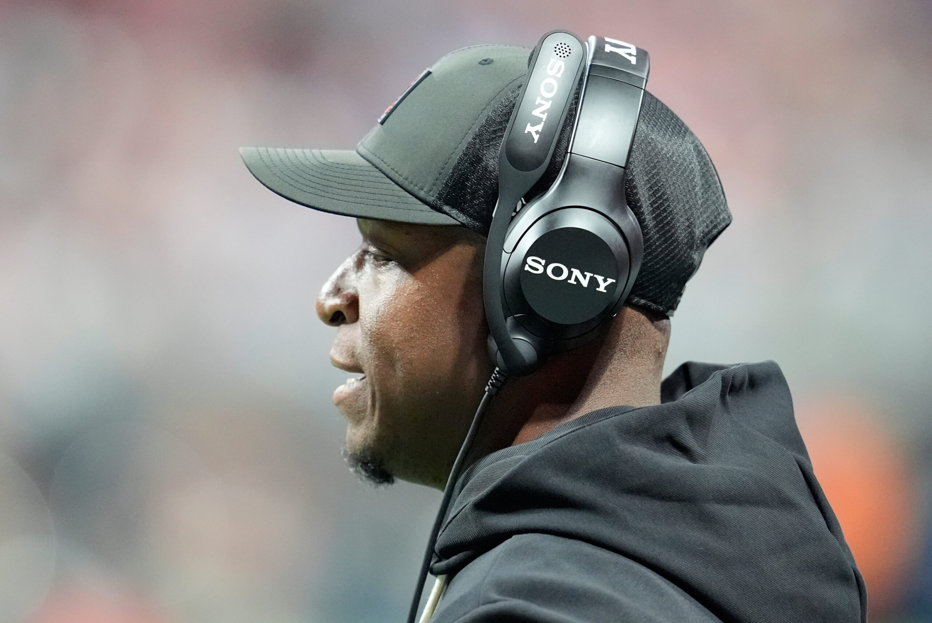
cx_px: 466
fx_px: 15547
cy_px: 312
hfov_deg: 3.4
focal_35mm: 600
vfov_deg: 2.3
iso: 6400
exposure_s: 1/2000
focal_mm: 400
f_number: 2.8
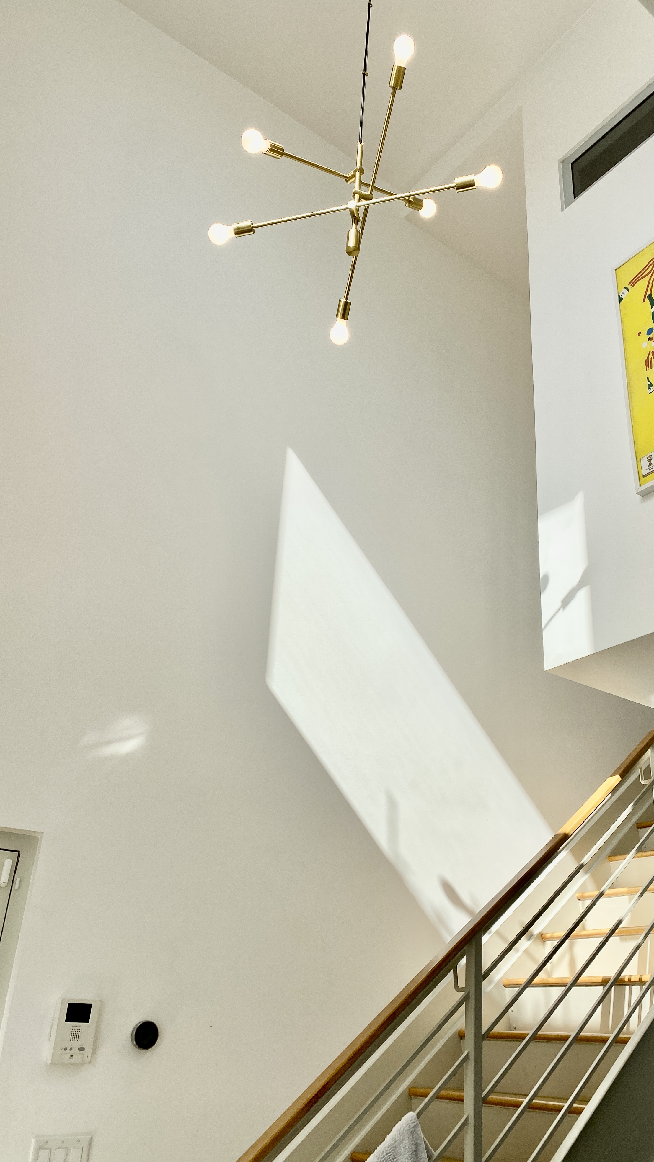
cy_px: 578
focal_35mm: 29
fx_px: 894
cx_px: 405
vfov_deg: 66.1
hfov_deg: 39.9
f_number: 1.8
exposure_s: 1/1565
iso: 32
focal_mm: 4.25
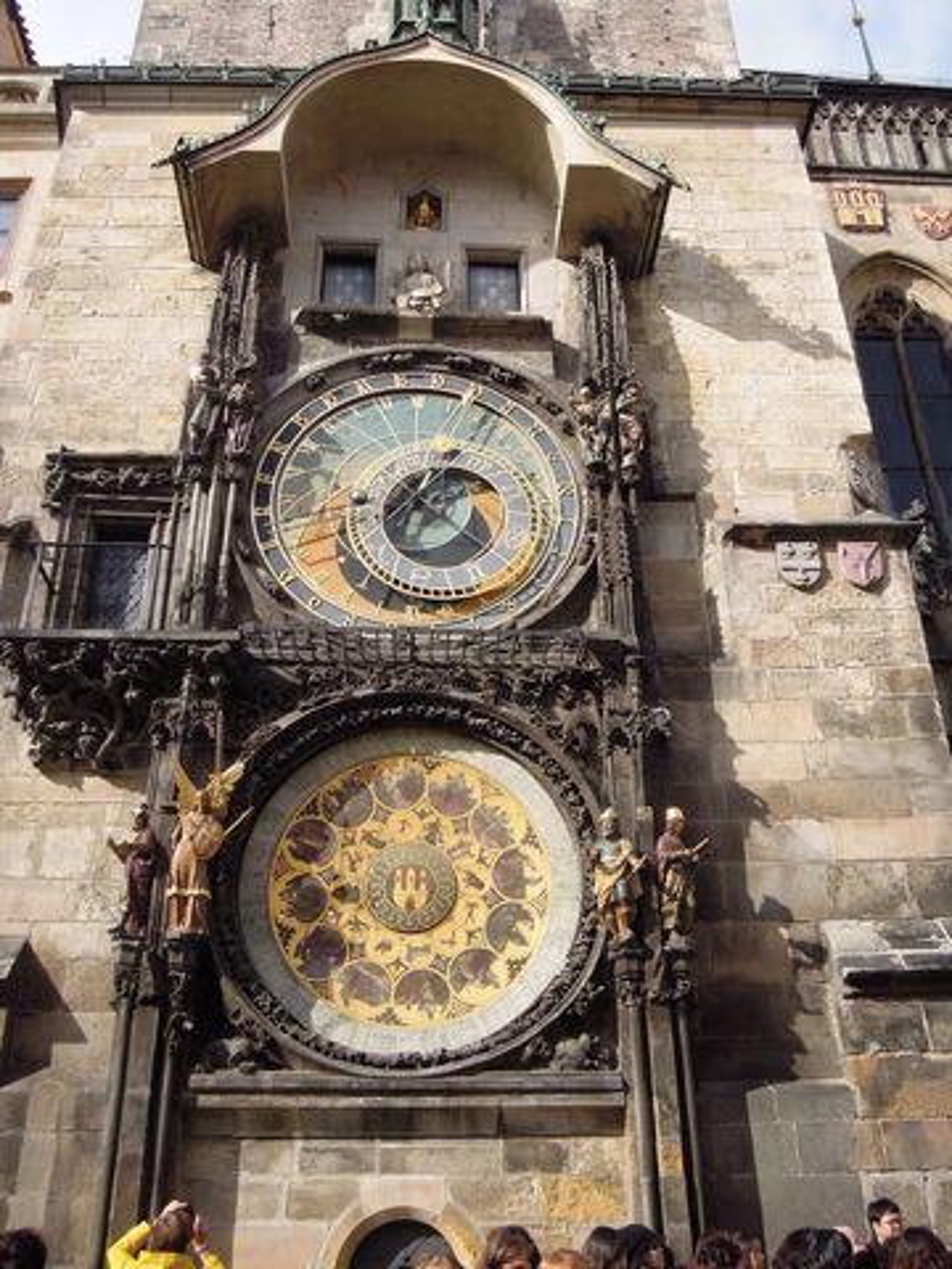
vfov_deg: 52.6
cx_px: 476
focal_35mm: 35
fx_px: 1283
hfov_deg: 40.7
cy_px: 634
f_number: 3.2
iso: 160
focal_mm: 6.3
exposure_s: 1/1250
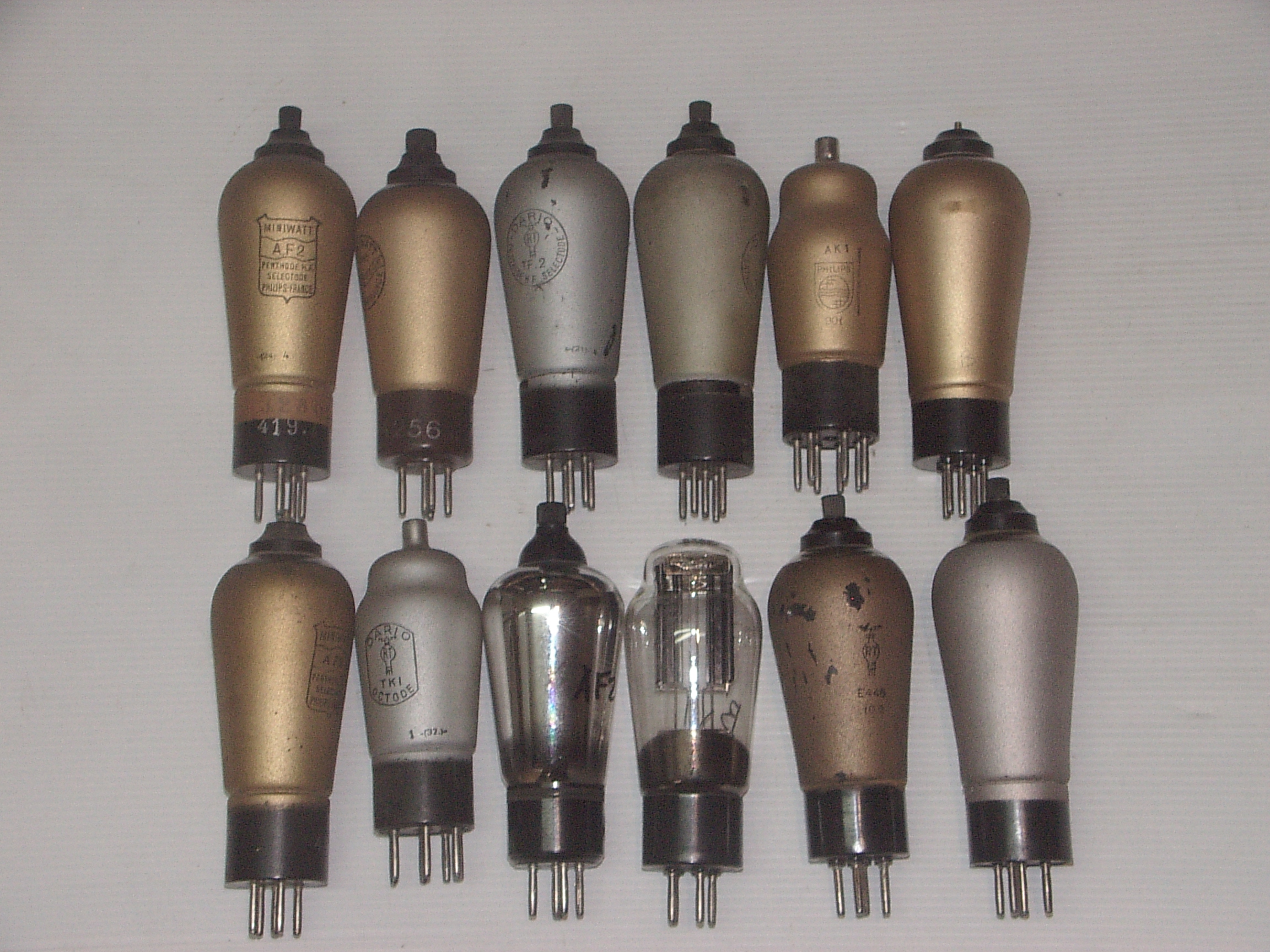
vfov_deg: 17.8
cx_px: 635
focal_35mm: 83
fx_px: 3045
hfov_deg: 23.6
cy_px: 476
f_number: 3.4
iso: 200
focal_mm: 13
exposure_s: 1/45
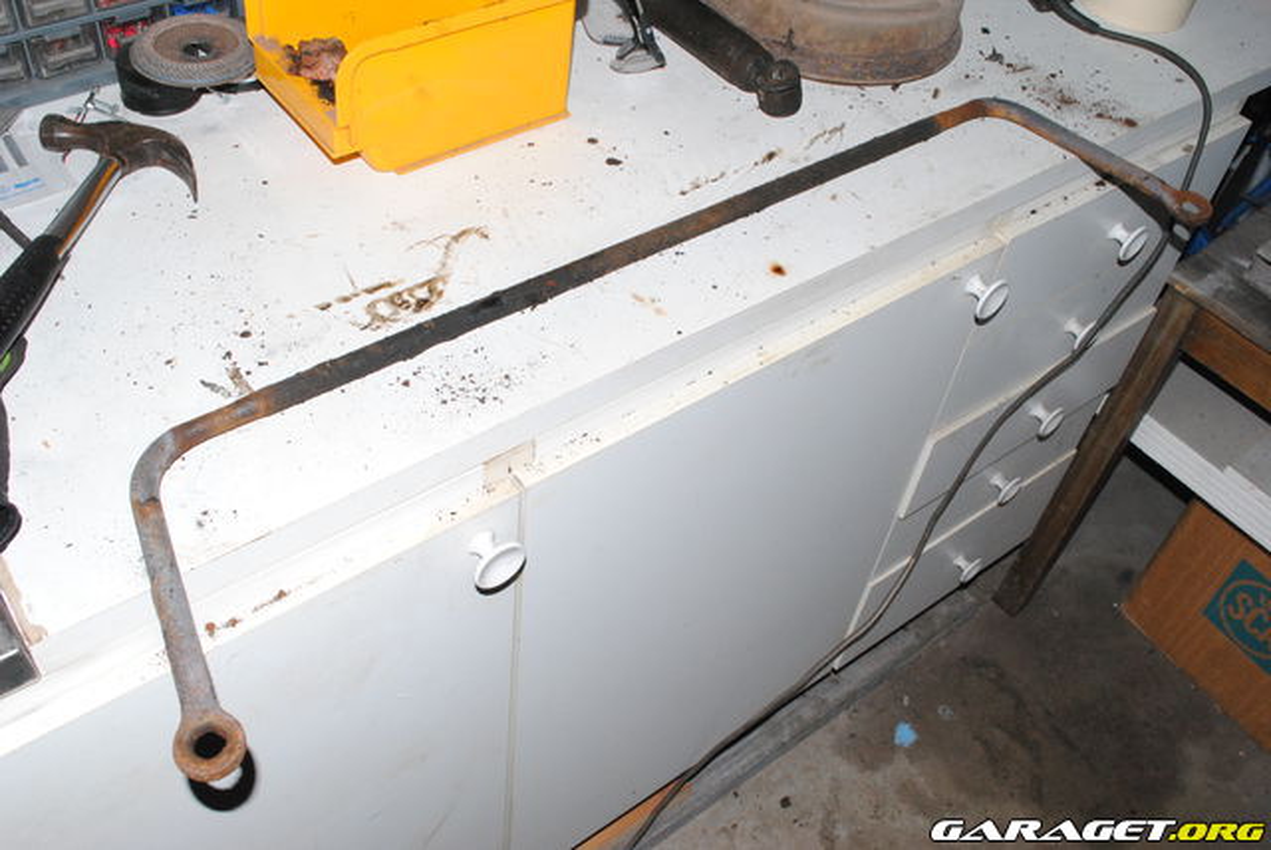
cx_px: 636
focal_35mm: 33
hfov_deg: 57.2
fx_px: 1166
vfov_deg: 40.0
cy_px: 425
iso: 800
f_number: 11
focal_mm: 22
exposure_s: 1/200
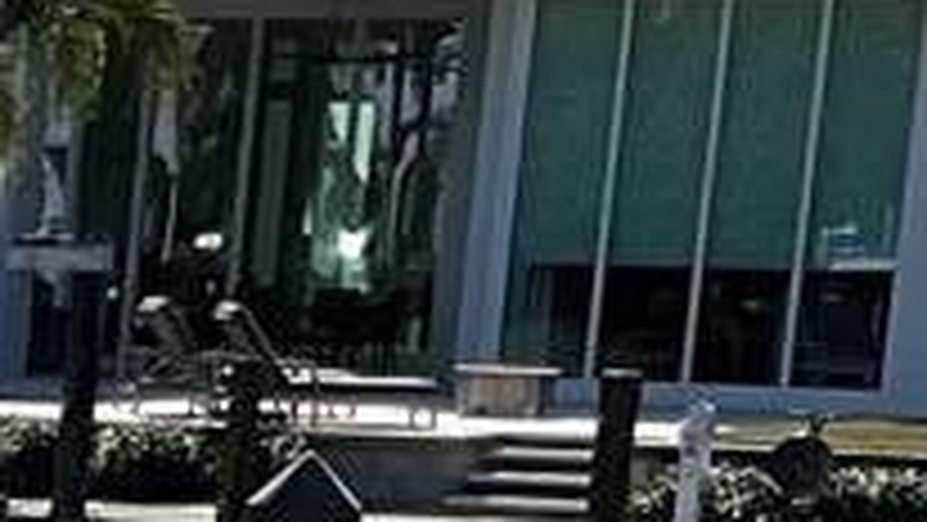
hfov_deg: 8.0
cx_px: -1440
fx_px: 6024
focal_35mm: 245
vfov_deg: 4.6
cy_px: 1854
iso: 16
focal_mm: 3
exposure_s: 1/3322
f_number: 1.8
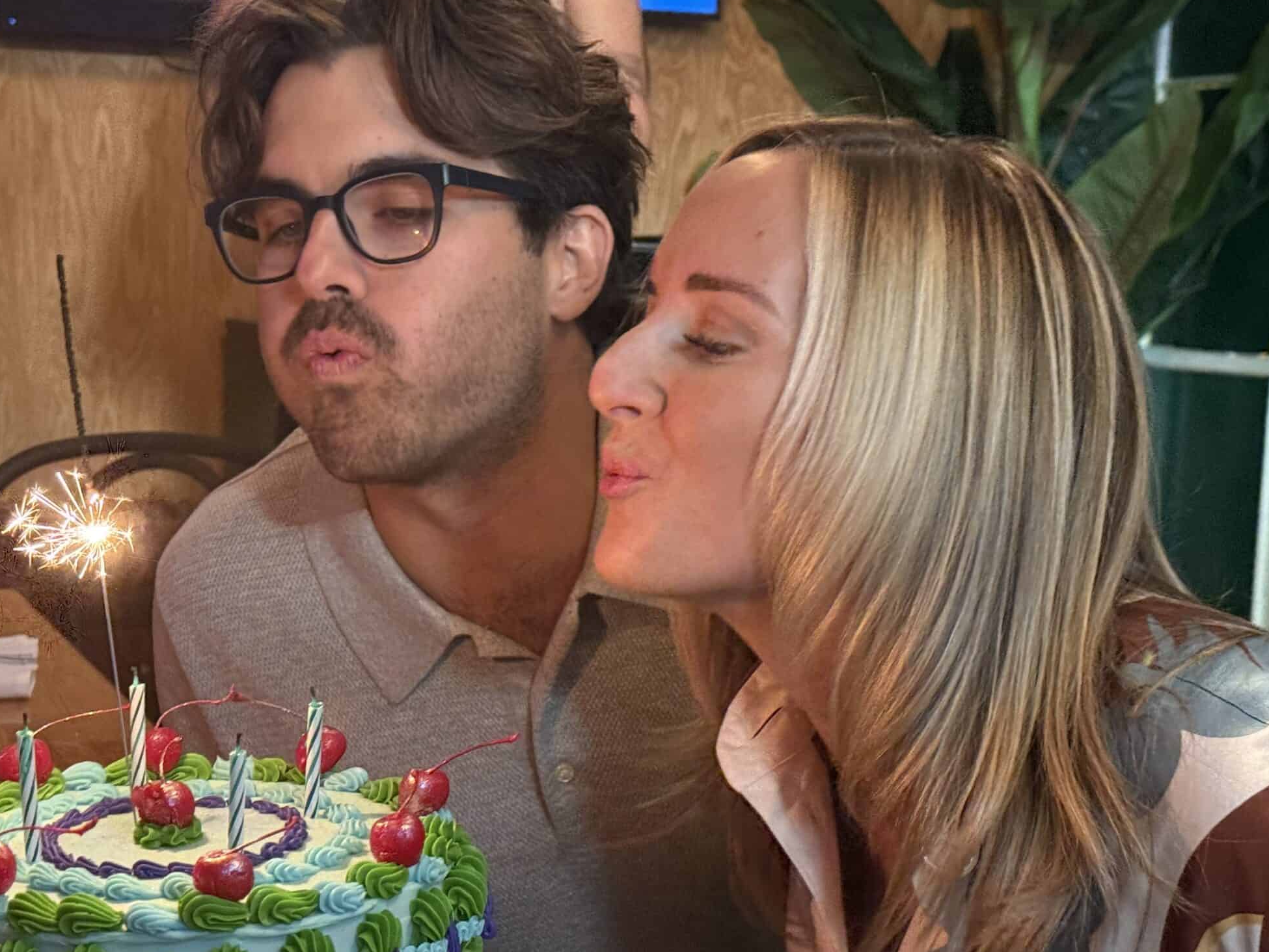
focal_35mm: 63
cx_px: 638
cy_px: 583
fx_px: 2310
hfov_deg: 30.7
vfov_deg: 23.2
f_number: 1.78
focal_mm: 6.76
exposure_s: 1/40
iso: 500
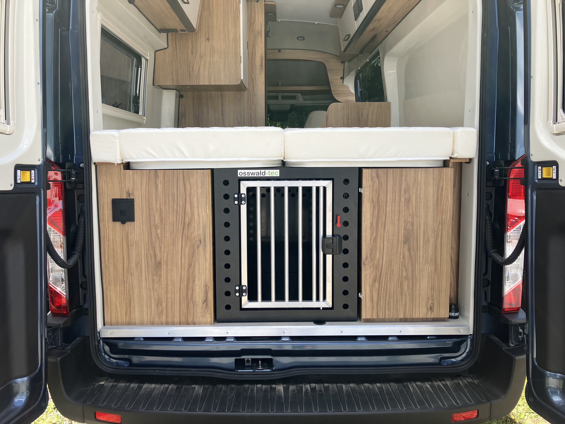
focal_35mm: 28
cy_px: 212
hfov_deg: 63.4
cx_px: 282
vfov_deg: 49.7
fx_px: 457
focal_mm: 3.99
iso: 32
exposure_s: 1/442
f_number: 1.8
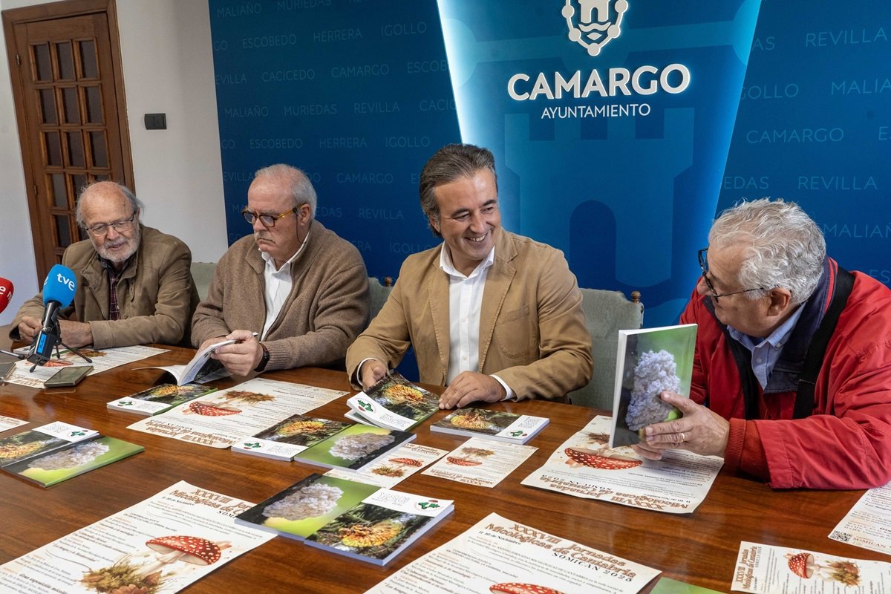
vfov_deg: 40.0
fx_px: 817
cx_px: 446
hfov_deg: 57.2
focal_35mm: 33
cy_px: 297
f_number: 9
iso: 2000
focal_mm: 33
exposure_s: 1/60
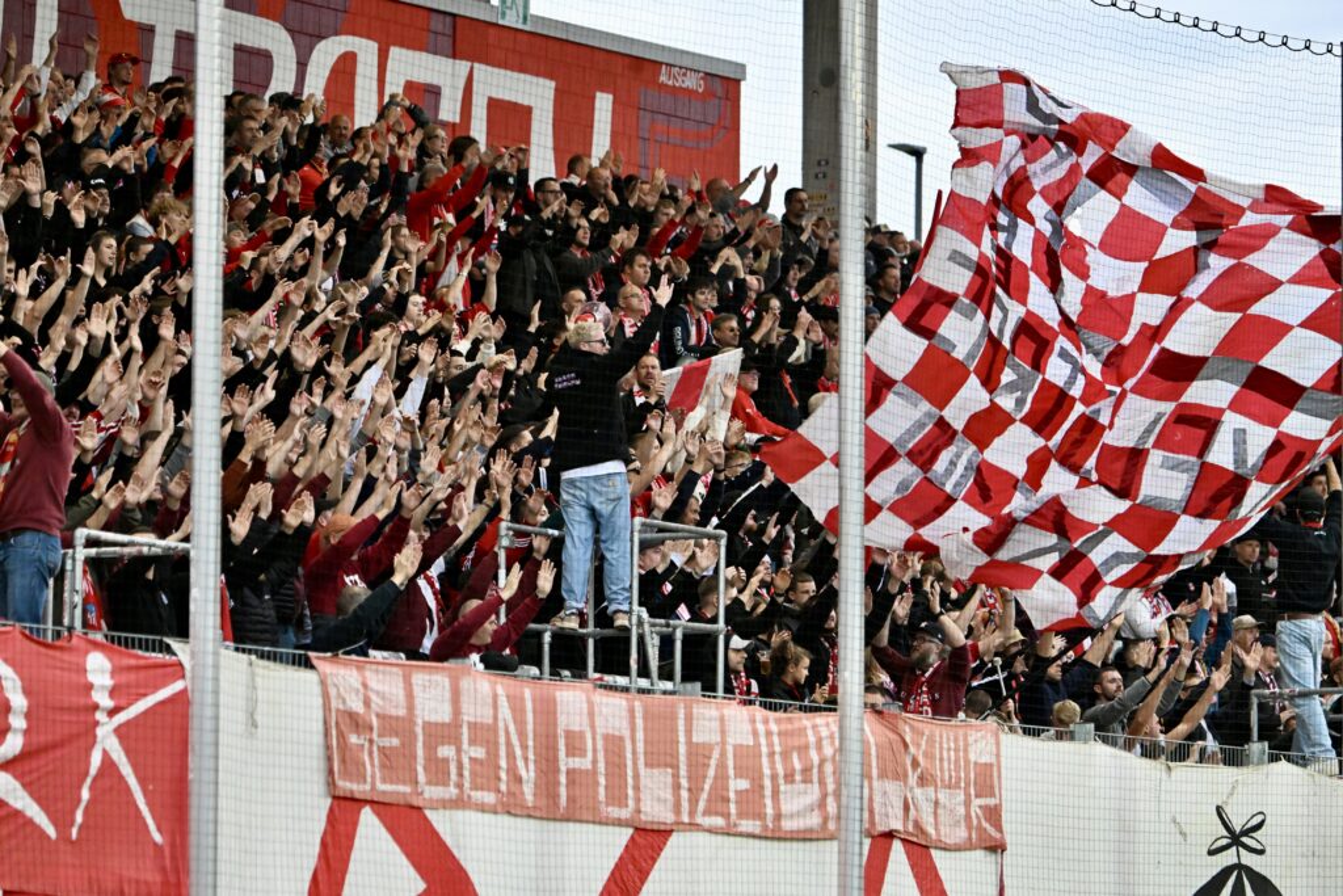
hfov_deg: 10.3
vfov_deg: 6.9
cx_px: 672
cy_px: 448
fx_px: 7462
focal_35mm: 200
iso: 8000
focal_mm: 200
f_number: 5.3
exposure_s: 1/1600
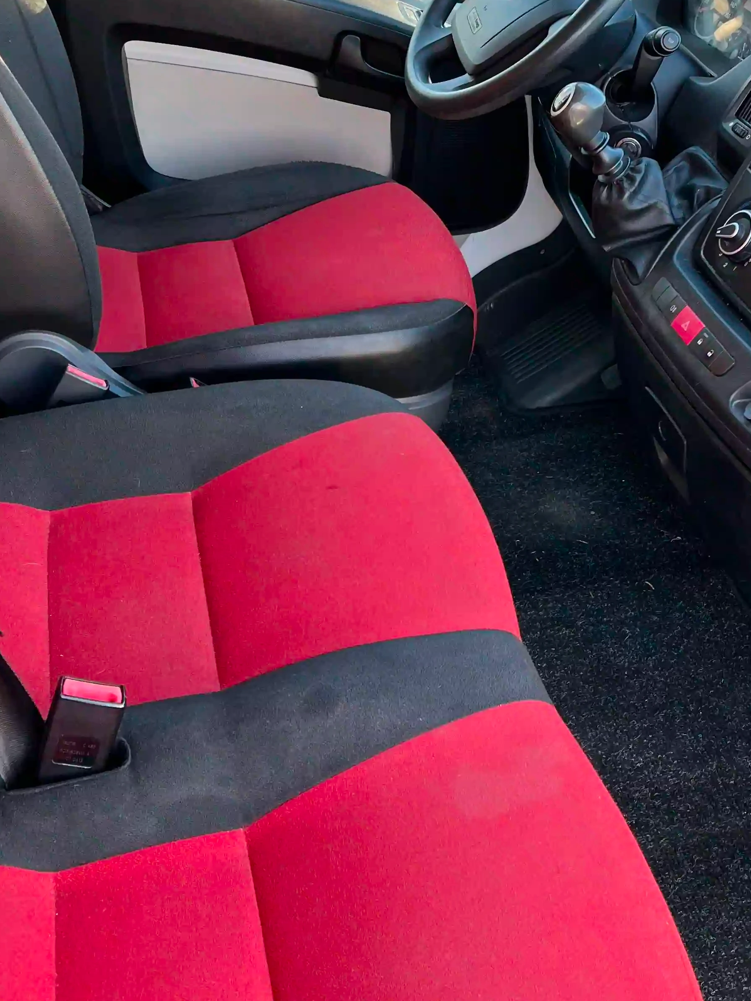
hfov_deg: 32.6
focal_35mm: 44
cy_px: 384
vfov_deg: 42.7
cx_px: 507
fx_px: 1273
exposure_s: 1/121
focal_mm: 5.7
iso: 64
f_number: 1.5
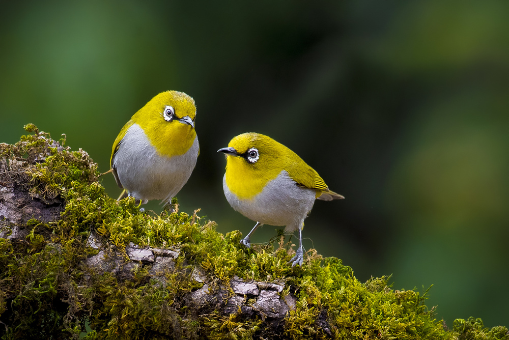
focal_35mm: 500
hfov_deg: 4.1
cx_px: 254
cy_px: 170
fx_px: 7073
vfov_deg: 2.8
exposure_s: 1/500
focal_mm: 500
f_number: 7.1
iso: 500
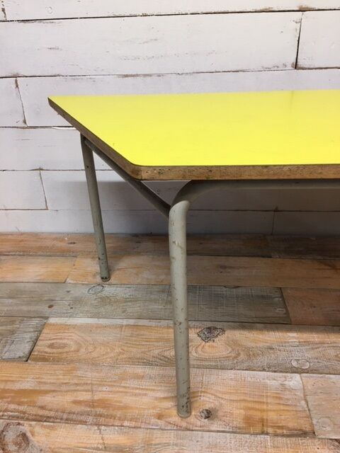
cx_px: 170
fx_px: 380
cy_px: 226
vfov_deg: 61.7
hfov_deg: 48.2
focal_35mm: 29
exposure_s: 1/17
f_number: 2.2
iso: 40
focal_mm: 4.15
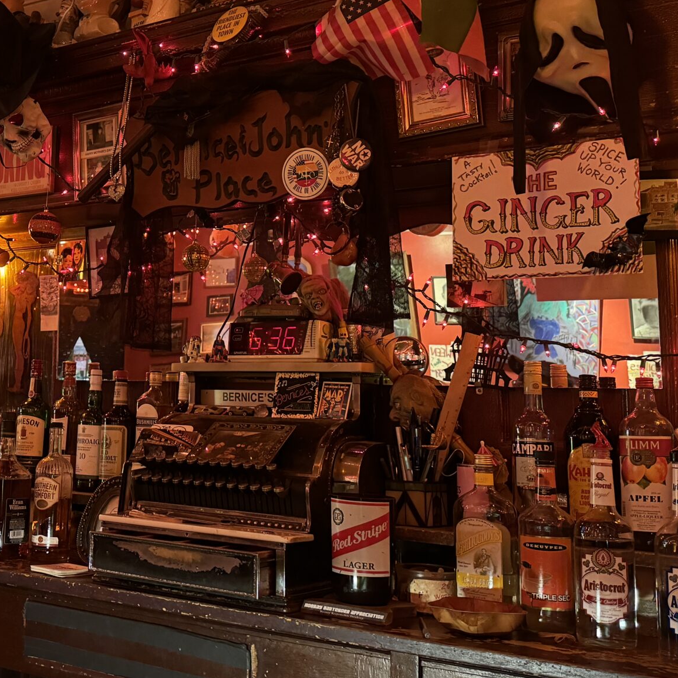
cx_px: 87
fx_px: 1041
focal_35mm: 47
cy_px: 251
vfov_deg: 35.8
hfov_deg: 34.4
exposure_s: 1/30
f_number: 1.78
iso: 1000
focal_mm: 6.76
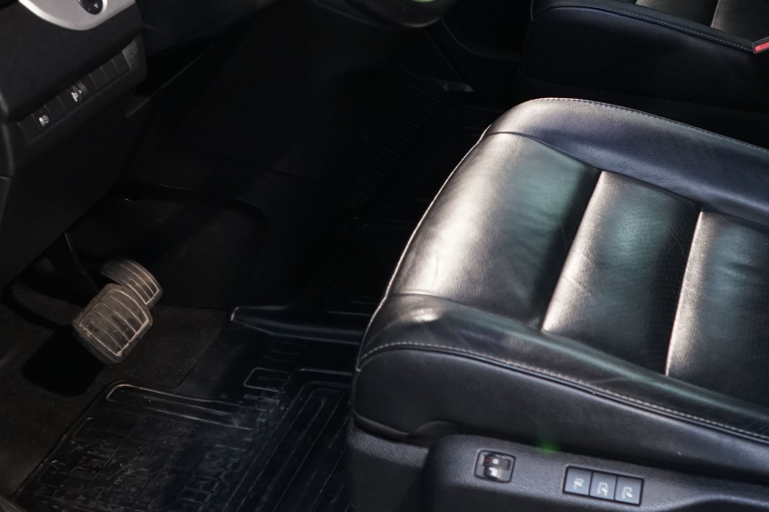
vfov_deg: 21.0
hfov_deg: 32.2
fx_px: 1324
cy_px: -22
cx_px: 493
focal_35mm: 62
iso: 2000
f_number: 4.5
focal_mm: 28
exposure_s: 1/30
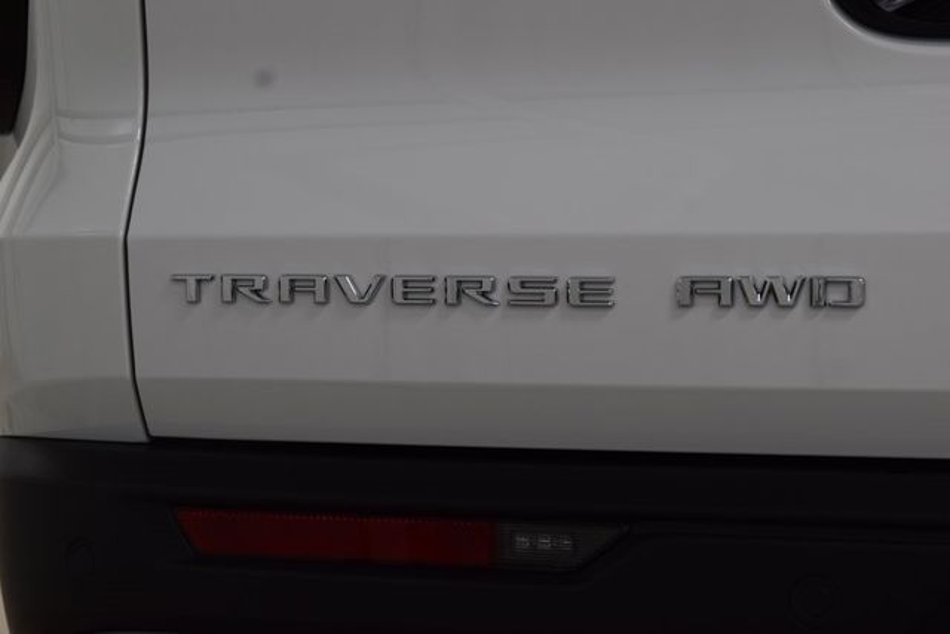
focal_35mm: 105
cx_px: 475
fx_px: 2771
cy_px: 317
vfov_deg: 13.0
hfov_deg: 19.5
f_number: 7.1
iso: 500
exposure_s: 1/30
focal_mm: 70
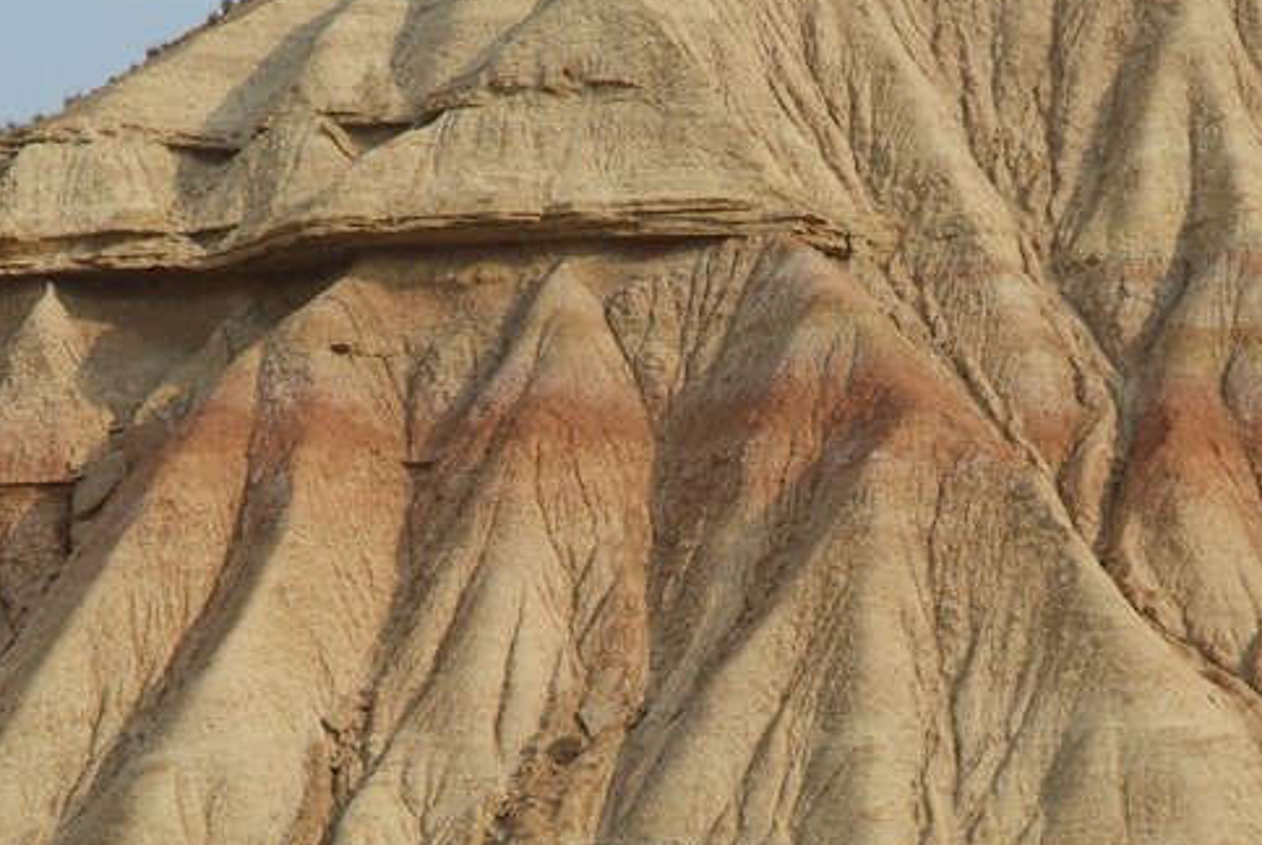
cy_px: 659
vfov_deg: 10.0
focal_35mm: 137
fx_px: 4808
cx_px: 601
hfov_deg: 15.0
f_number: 9.5
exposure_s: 1/180
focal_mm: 55
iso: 100
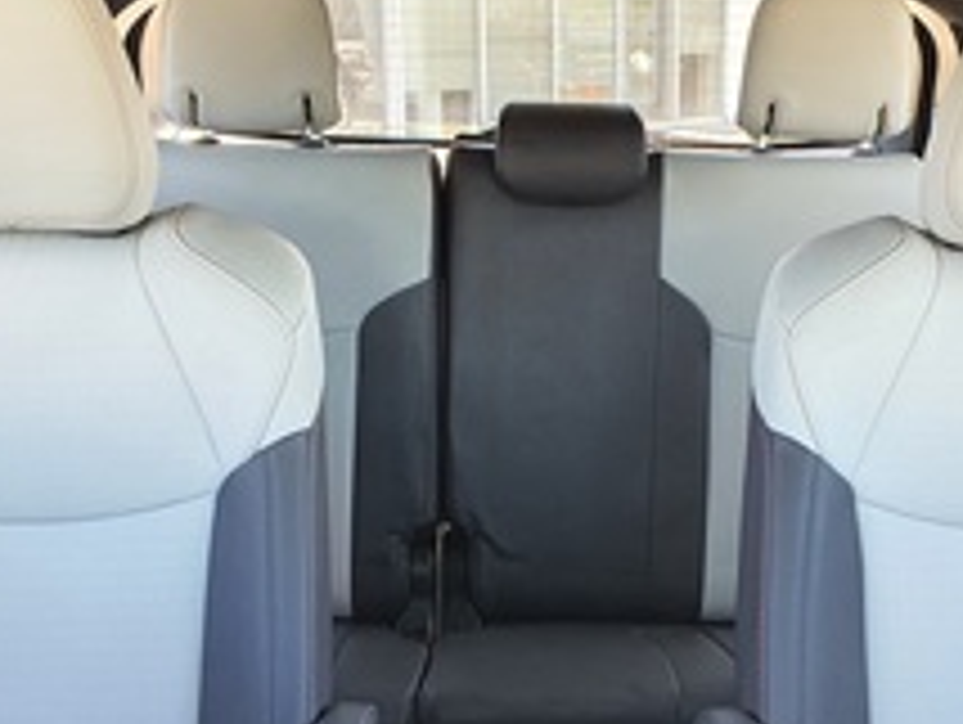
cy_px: 519
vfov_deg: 28.3
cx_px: 522
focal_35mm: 51
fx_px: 1420
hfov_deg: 37.4
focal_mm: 4.3
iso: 200
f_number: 2.4
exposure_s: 1/60.2
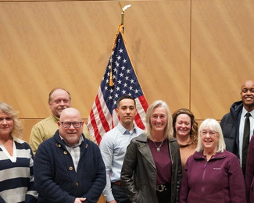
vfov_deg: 27.2
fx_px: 418
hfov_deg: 33.3
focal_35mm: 56
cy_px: 132
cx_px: 182
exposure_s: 1/160
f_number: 4
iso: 6400
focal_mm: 34.4
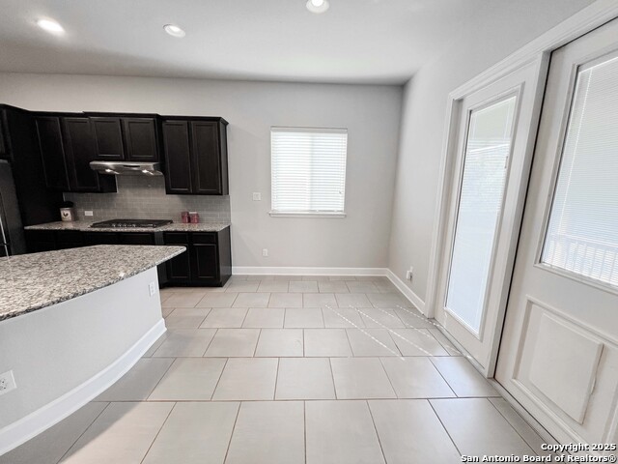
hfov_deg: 106.2
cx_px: 309
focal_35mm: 13
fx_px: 232
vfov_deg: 89.9
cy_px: 232
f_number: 1.8
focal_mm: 1.57
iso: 64
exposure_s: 1/120
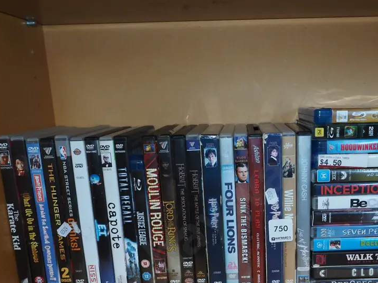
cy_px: 191
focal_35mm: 37
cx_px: 254
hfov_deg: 49.2
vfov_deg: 38.2
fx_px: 404
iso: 1600
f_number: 5.6
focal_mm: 13
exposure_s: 1/160
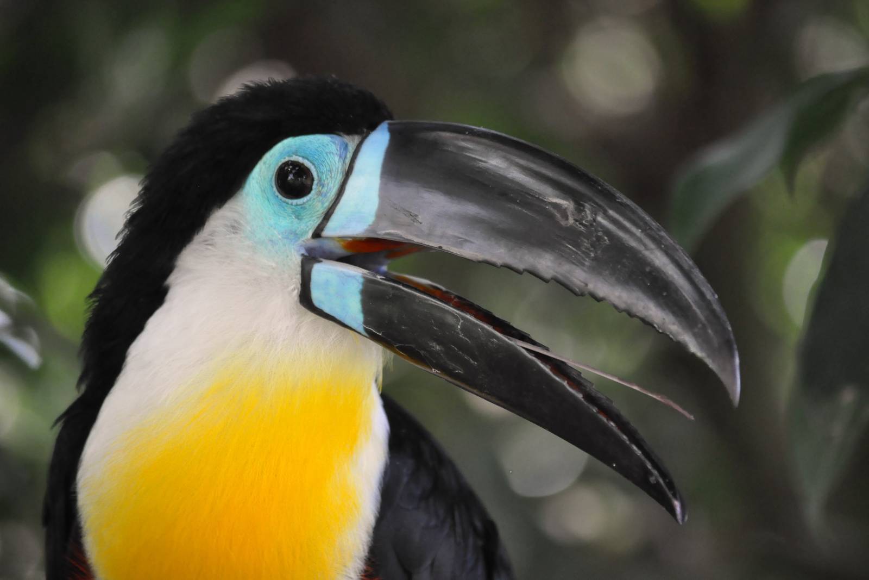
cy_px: 290
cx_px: 434
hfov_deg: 8.6
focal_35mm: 240
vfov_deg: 5.7
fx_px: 5793
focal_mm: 160
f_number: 5.3
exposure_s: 1/200
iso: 1600
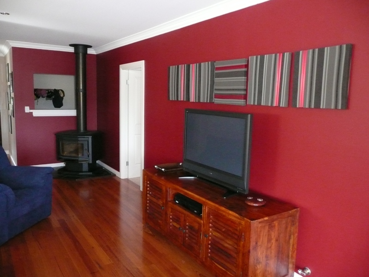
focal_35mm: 28
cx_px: 184
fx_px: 298
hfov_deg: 63.4
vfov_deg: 49.7
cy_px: 138
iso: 640
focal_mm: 4.6
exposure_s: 1/30
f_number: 3.3
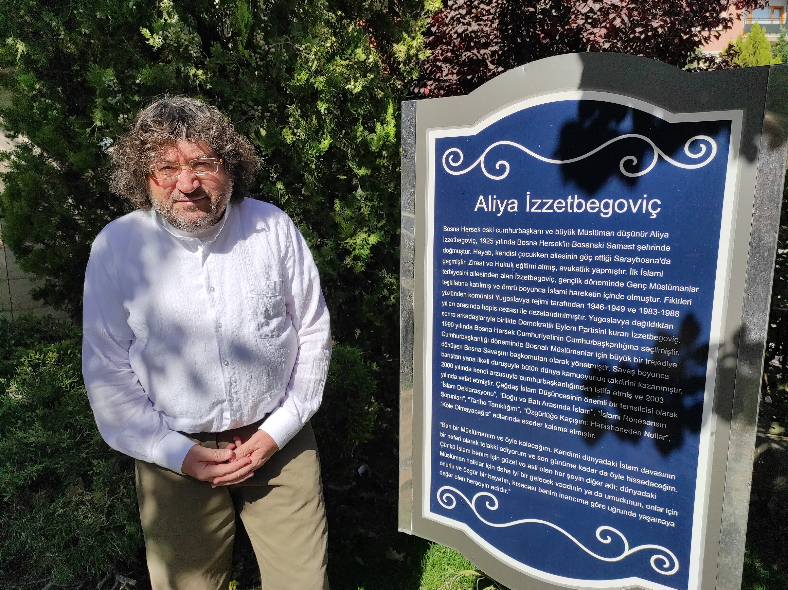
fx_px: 569
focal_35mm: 25
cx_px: 394
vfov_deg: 54.8
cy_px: 295
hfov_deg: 69.4
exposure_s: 1/3365
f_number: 1.89
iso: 100
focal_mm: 5.43
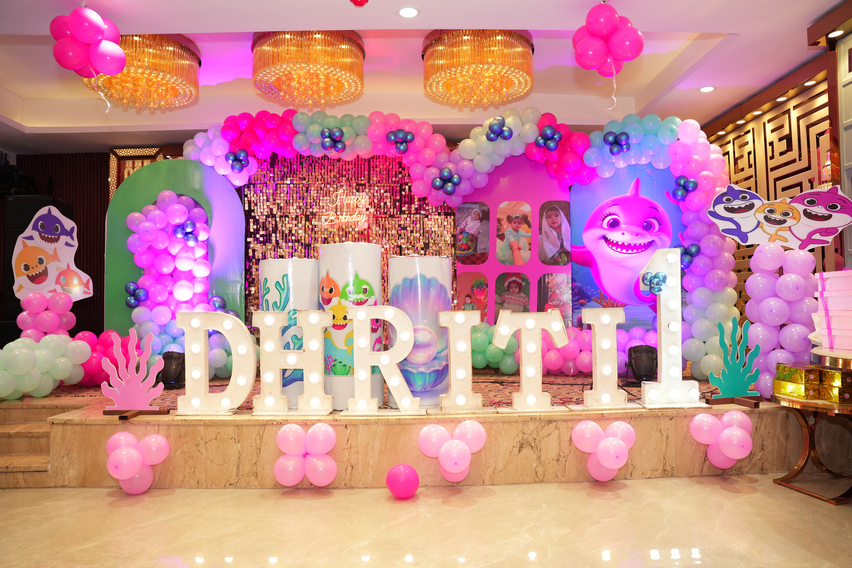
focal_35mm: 24
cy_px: 284
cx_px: 426
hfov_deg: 73.7
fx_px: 568
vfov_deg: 53.1
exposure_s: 1/200
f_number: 4.5
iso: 640
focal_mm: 24
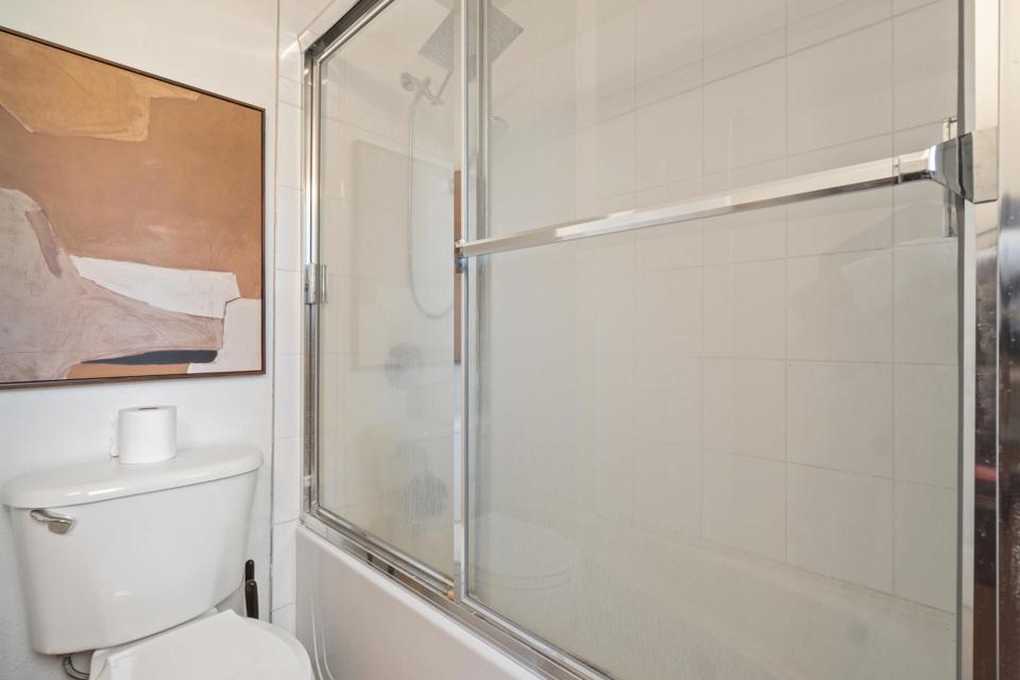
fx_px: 453
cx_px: 484
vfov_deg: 73.7
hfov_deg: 96.7
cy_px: 355
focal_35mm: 16
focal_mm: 10
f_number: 8
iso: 100
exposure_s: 1/3
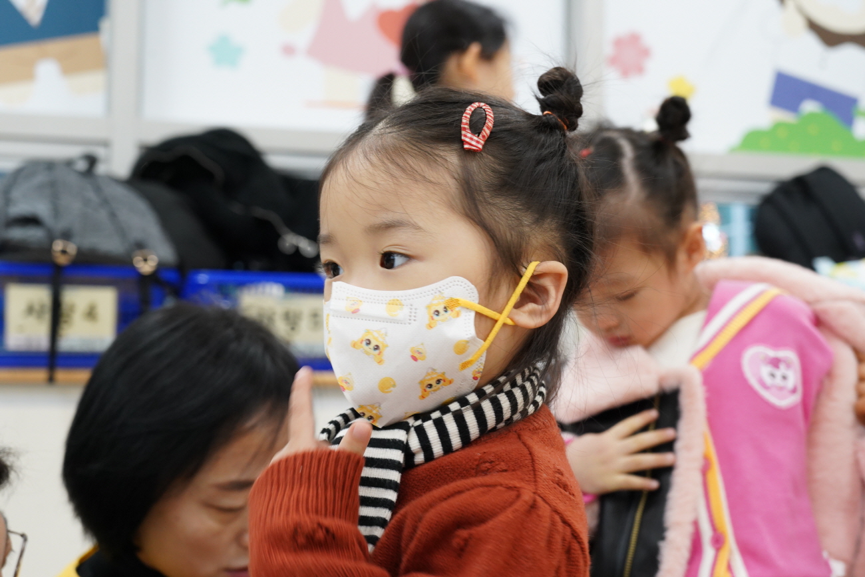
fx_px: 1442
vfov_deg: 22.6
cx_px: 432
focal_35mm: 60
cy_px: 288
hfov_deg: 33.4
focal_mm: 60
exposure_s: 1/50
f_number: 7.1
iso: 2500
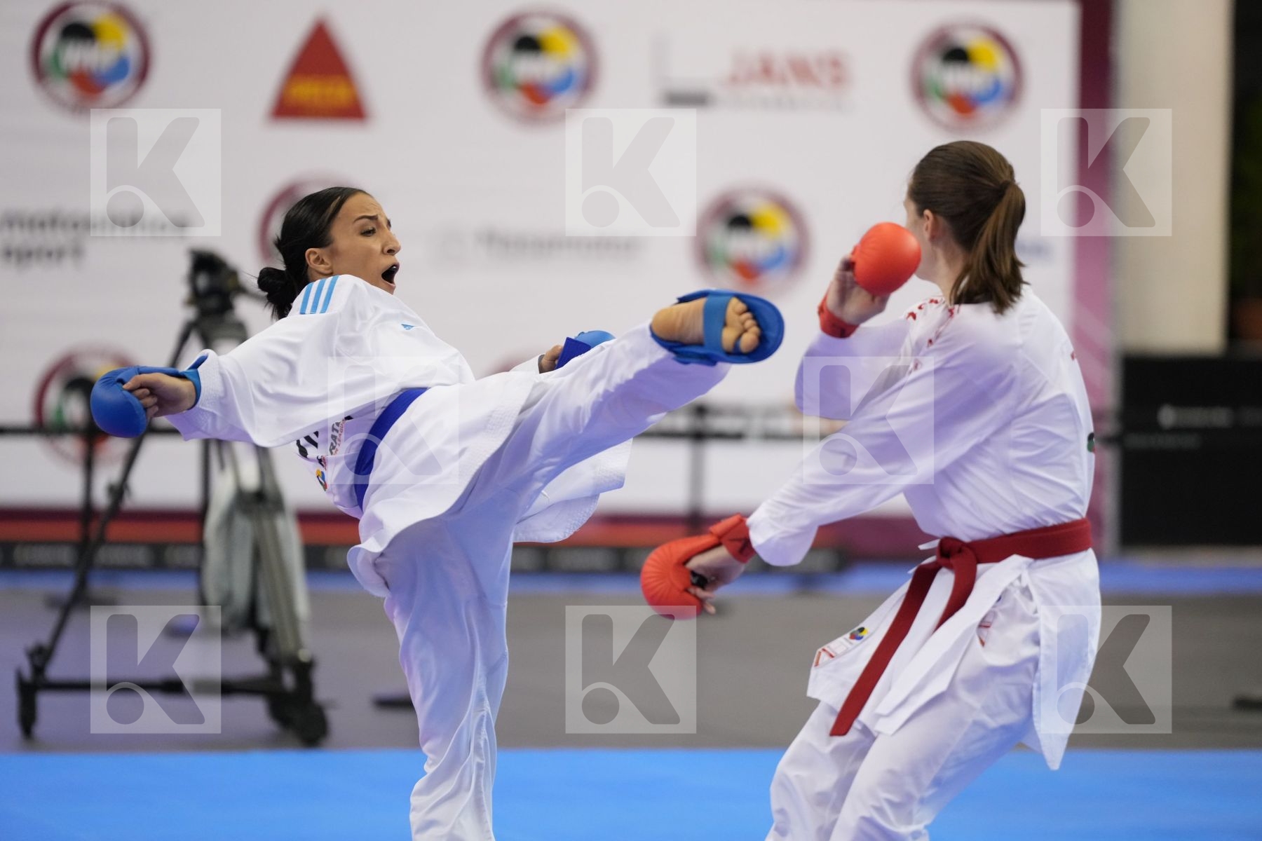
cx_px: 631
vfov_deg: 6.9
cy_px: 420
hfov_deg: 10.3
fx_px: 7011
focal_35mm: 200
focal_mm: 200
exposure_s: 1/1000
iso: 3200
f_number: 2.8
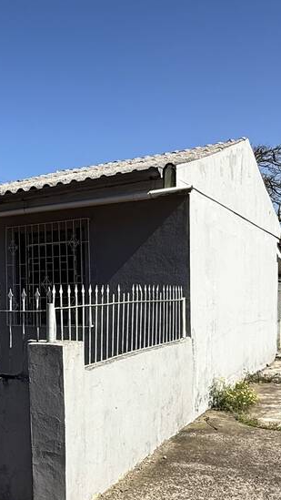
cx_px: -13
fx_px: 530
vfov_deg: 49.9
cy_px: 315
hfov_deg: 27.6
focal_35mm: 40
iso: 50
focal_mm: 2.22
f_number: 2.2
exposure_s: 1/2092
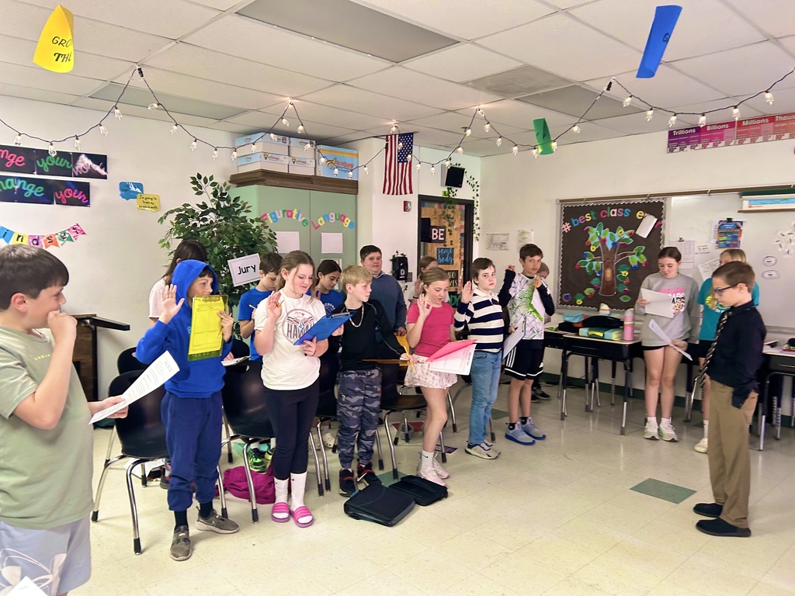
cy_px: 298
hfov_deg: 67.3
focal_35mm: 26
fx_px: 597
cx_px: 398
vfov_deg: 53.1
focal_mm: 5.7
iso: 200
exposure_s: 1/60
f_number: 1.5
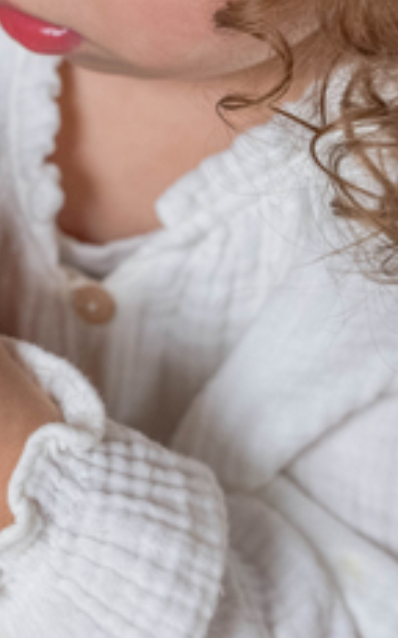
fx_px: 1967
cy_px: 309
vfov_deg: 18.4
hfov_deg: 11.3
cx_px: -109
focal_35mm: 113
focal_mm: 39.4
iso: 1000
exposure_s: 1/250
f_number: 4.5
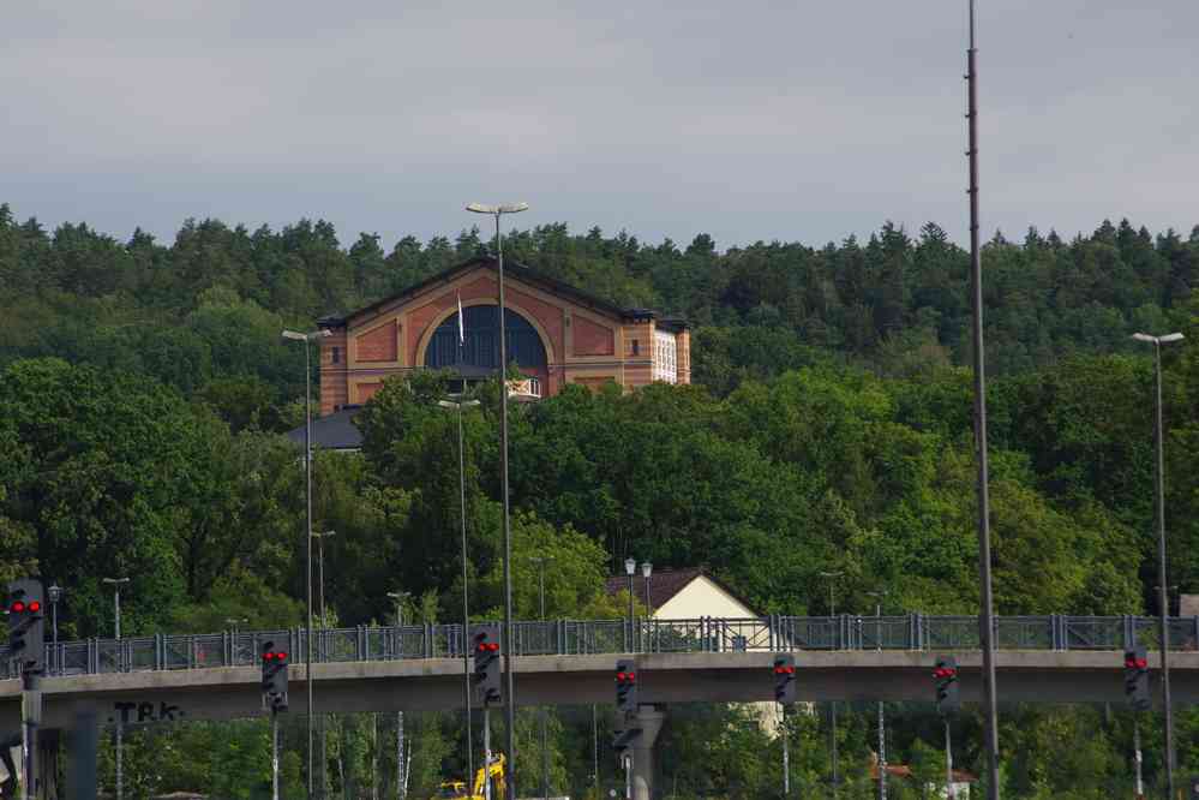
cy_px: 400
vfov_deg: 4.8
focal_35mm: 285
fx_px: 9491
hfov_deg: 7.2
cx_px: 600
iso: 200
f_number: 8
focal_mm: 190
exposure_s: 1/250
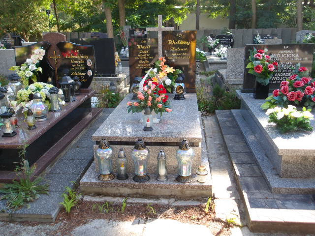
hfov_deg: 54.0
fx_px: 309
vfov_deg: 41.8
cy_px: 118
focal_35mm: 34
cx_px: 158
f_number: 3.3
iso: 100
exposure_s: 1/140
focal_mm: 6.1
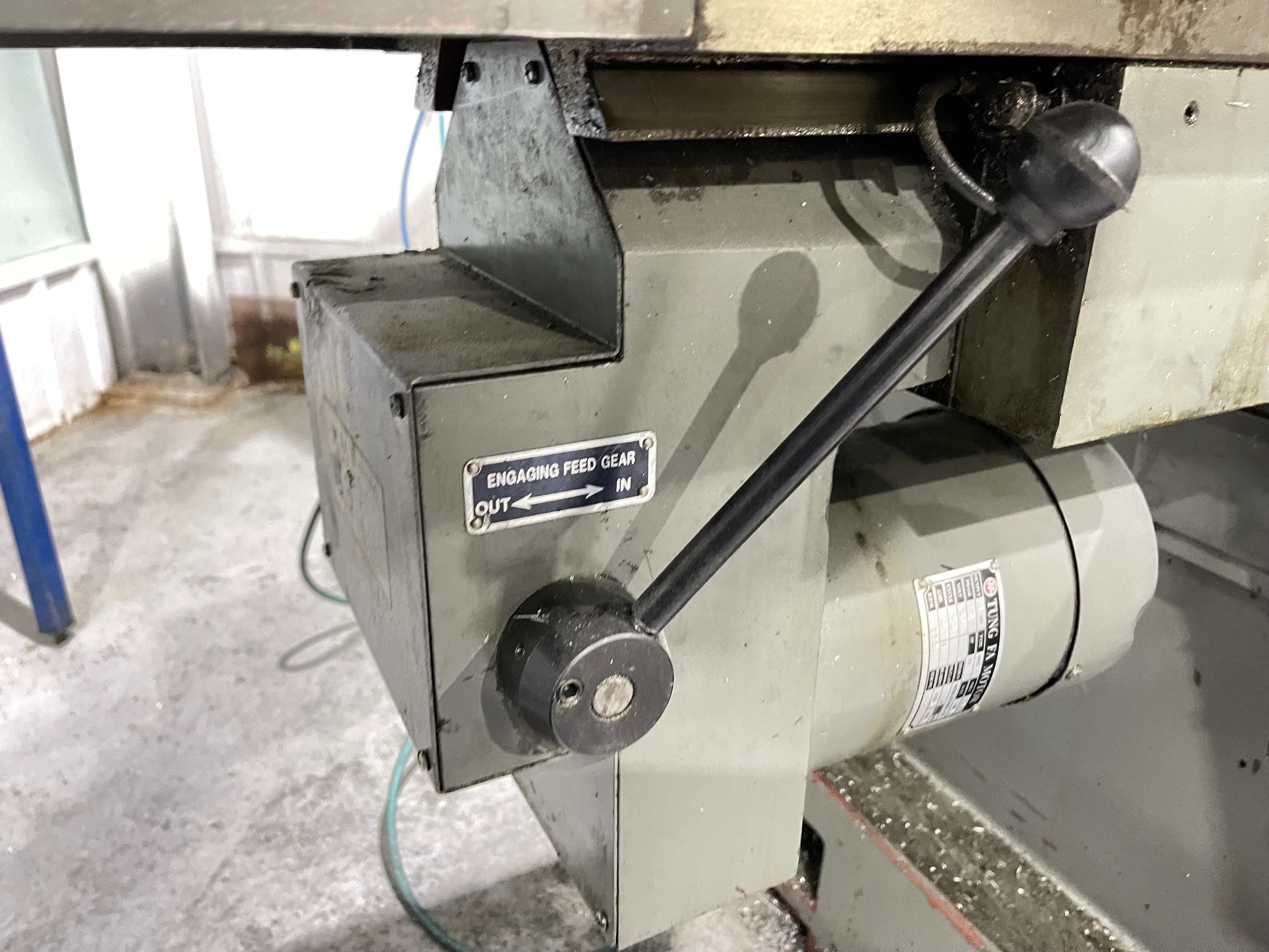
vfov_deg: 53.1
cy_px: 476
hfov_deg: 67.3
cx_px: 634
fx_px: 953
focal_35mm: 26
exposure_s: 1/25
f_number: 1.6
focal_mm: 5.1
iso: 1000
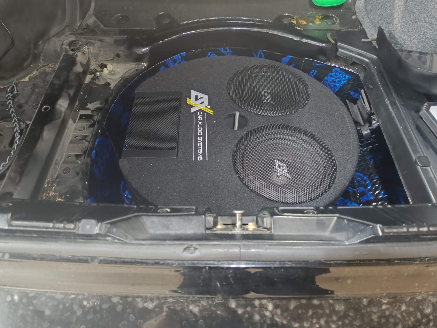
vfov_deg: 56.8
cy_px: 164
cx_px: 218
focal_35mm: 24
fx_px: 303
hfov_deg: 71.6
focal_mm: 5.59
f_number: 1.88
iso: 2356
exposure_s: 1/11.1
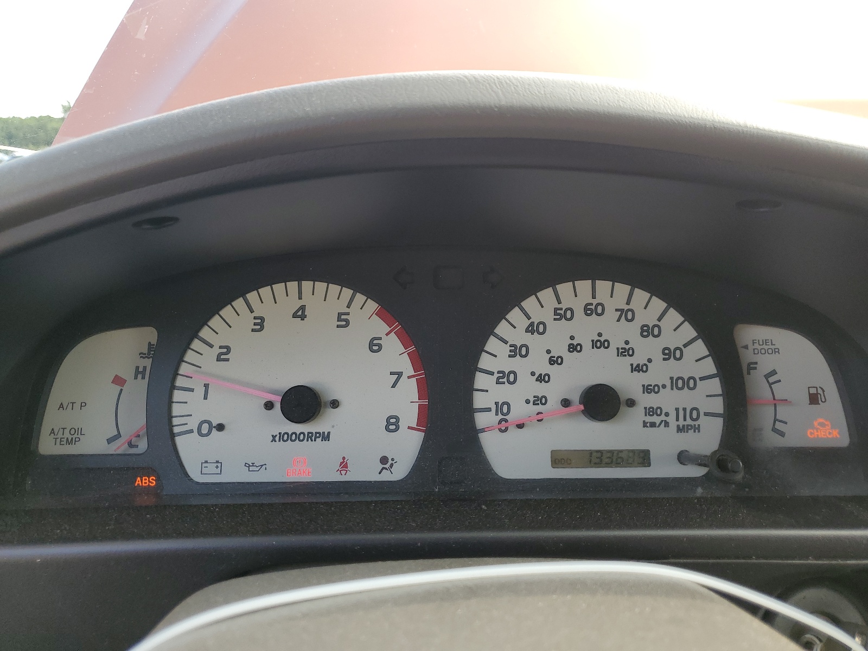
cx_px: 434
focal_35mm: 26
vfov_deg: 53.1
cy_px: 326
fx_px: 652
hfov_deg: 67.3
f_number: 1.5
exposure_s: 1/270
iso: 50
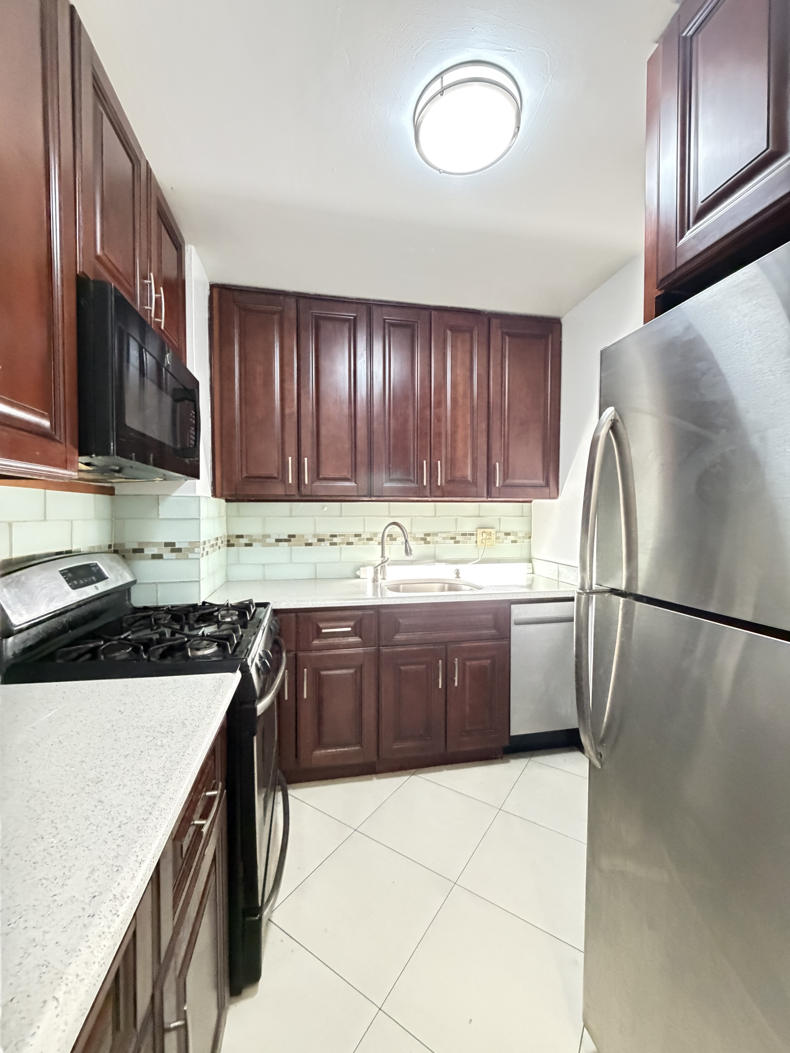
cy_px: 526
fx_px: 426
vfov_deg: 102.1
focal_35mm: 14
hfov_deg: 85.7
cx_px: 395
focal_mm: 2.22
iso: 1000
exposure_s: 1/60
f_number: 2.2
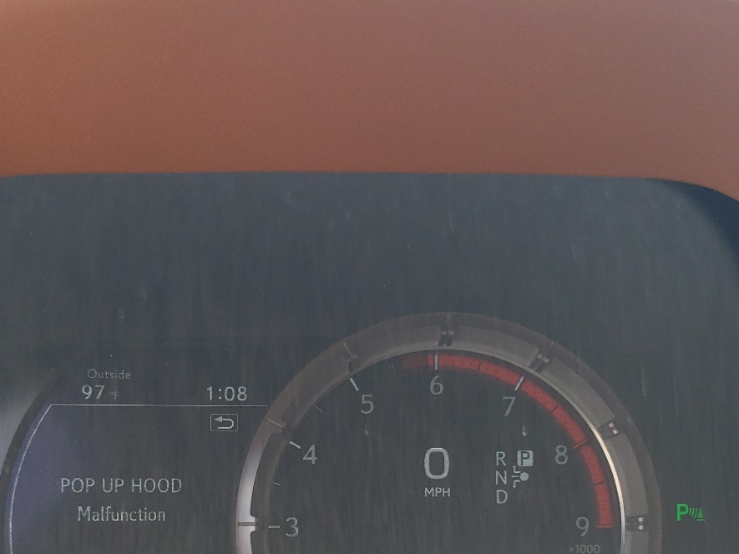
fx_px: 1004
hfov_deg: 40.4
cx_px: 332
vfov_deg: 29.6
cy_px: 499
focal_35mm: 47
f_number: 1.5
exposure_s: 1/556
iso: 50
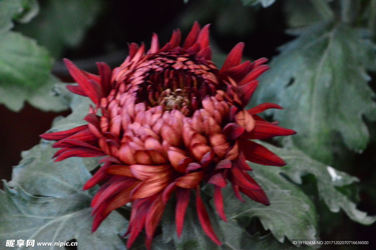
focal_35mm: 292
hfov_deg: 7.0
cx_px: 188
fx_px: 3052
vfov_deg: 4.7
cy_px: 125
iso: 6400
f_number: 13
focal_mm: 195
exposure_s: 1/8
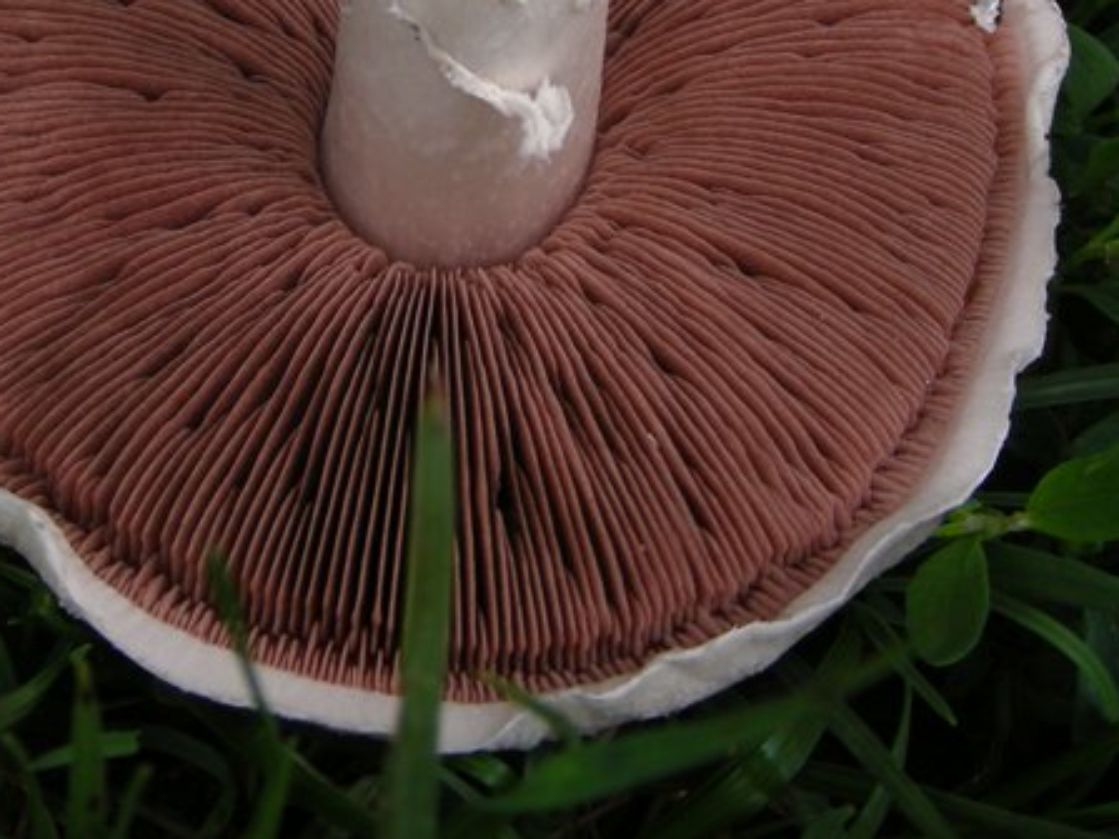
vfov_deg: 21.2
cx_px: 328
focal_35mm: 68
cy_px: 90
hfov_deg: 28.3
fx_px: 2198
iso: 50
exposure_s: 1/160
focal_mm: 6.3
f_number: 4
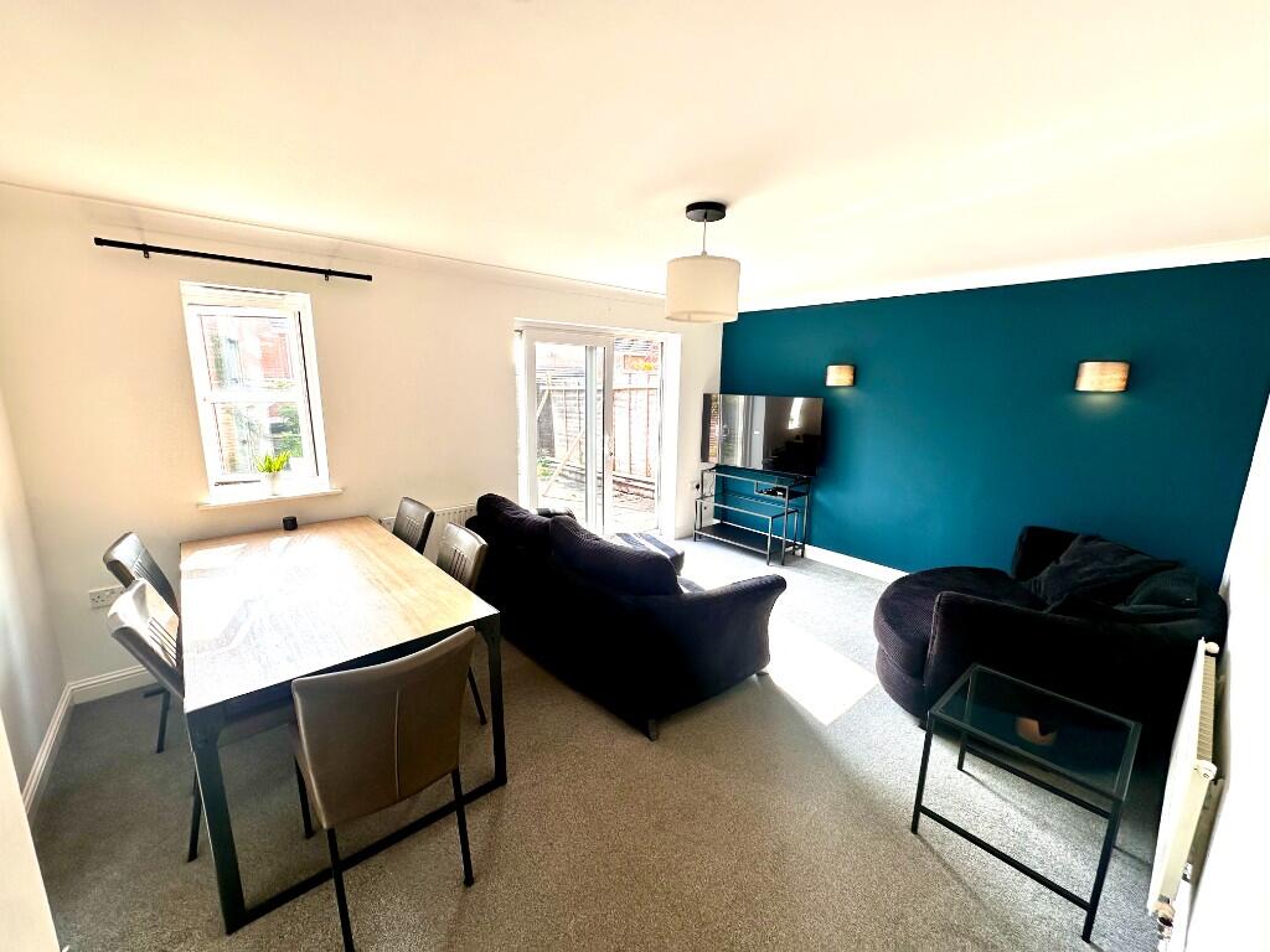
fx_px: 514
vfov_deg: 85.7
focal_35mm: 14
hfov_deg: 102.1
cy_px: 476
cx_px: 635
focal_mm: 2.22
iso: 40
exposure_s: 1/199
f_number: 2.2
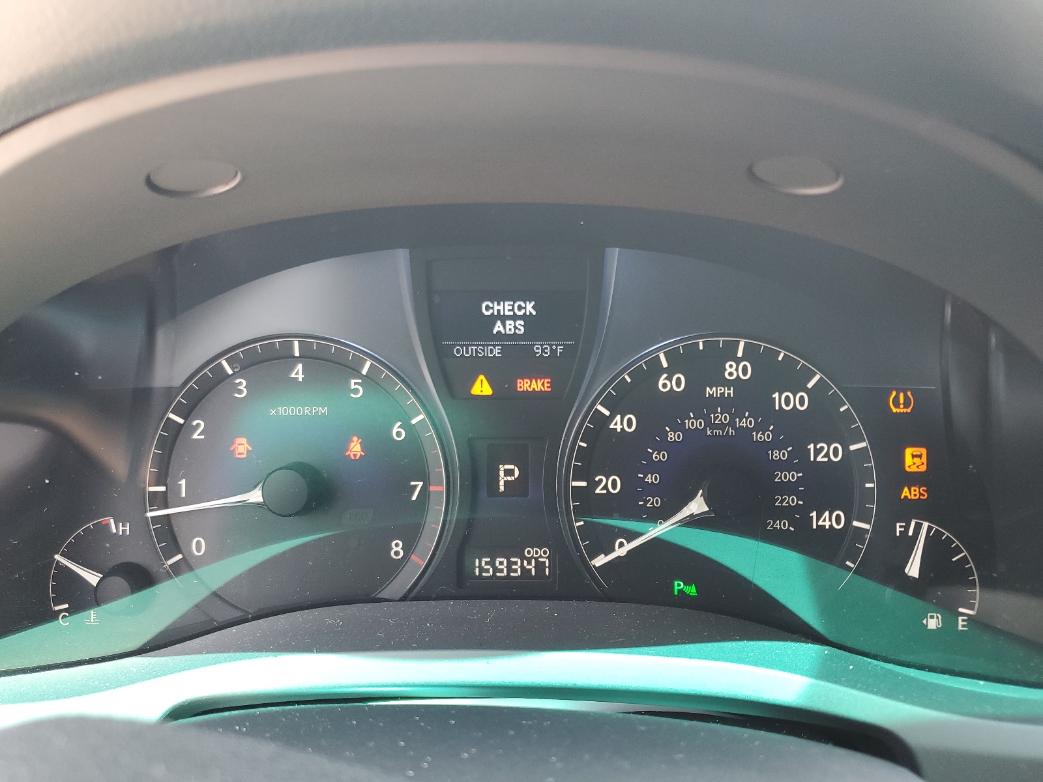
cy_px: 391
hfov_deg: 67.3
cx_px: 522
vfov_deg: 53.1
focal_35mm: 26
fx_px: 783
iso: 90
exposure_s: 1/60.2
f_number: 1.5
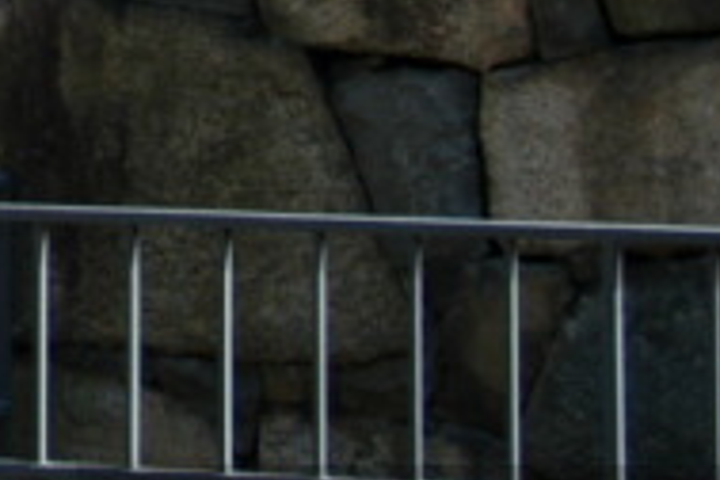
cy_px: -718
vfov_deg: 5.4
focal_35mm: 244
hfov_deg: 7.8
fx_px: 4880
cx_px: -994
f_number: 6.3
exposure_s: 1/160
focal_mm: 30
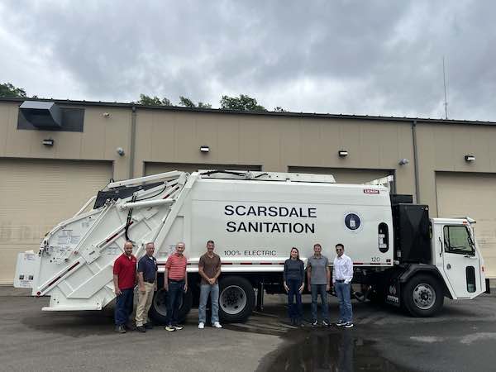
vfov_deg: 53.1
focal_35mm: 26
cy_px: 186
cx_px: 248
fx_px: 373
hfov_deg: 67.3
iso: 50
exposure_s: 1/5076
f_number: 1.5
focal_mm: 5.7
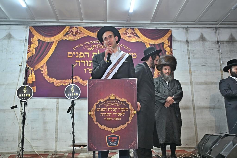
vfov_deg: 41.1
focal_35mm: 32
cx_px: 118
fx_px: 211
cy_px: 79
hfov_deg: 58.7
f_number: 4
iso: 640
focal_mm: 32
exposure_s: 1/125
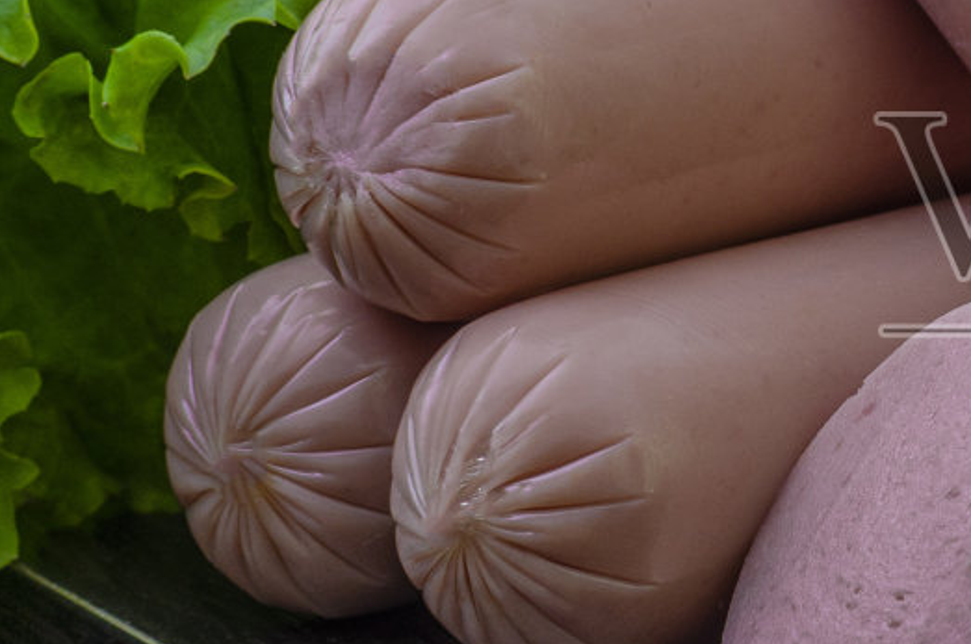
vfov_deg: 8.5
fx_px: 4323
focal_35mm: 161
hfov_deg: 12.5
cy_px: 239
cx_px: 1188
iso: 160
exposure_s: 3
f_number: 10
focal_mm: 35
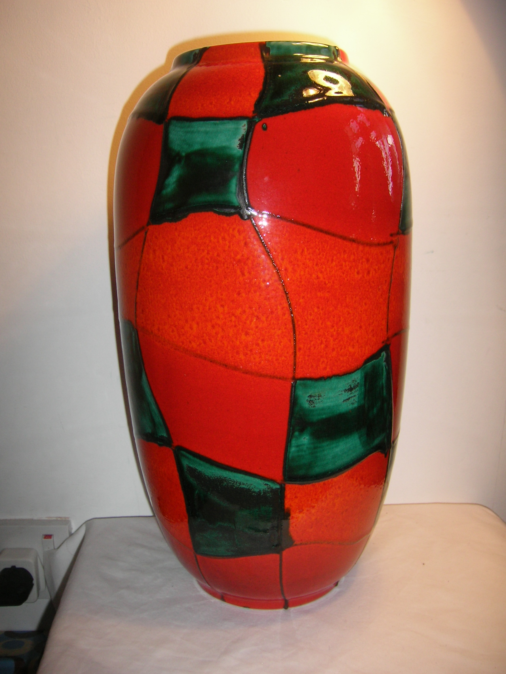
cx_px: 253
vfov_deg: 51.4
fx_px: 702
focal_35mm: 36
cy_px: 337
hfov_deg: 39.7
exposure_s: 1/60
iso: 100
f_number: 2.8
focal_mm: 60
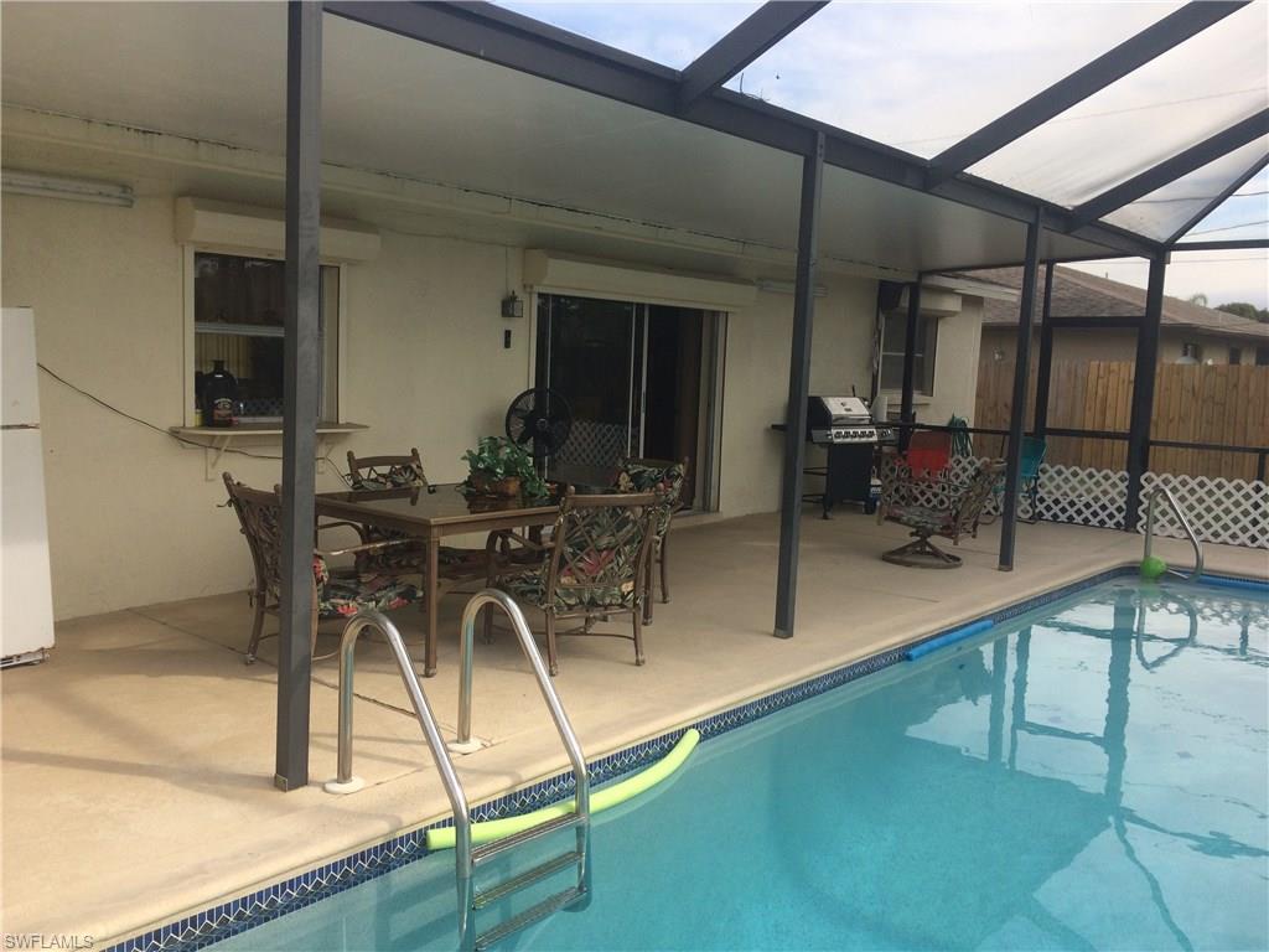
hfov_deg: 61.7
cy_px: 476
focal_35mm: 29
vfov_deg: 48.2
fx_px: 1063
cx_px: 634
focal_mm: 4.15
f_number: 2.2
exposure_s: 1/595
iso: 32
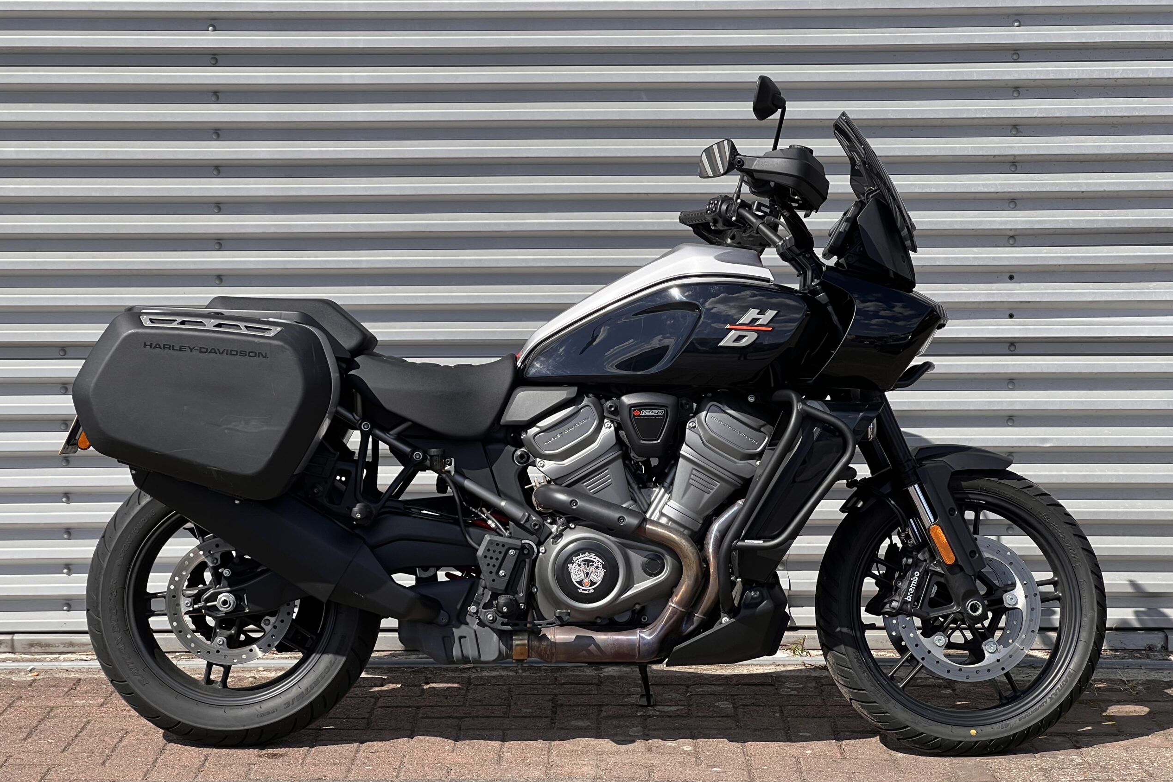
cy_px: 400
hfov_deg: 25.1
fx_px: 2639
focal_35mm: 81
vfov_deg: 16.9
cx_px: 585
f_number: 2.8
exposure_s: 1/423
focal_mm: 9
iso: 32
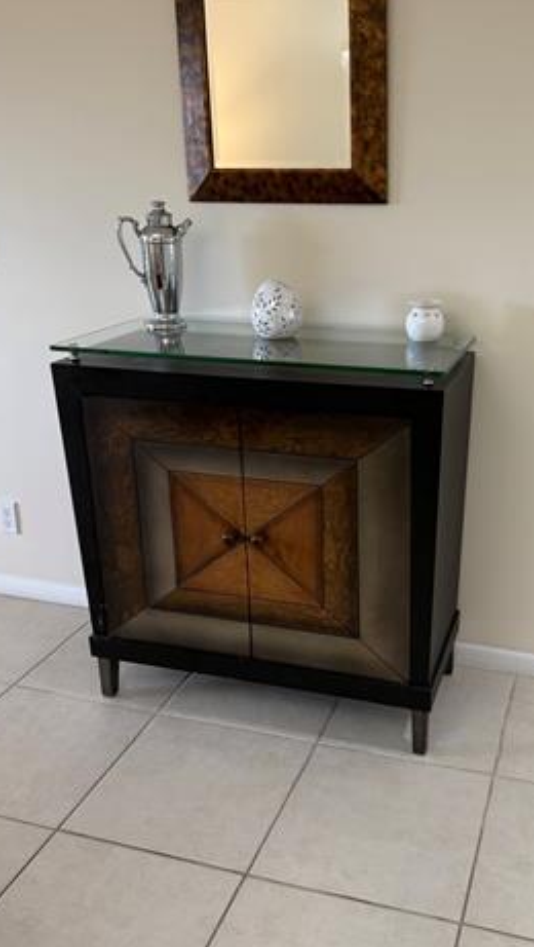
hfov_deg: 34.3
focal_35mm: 34
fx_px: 854
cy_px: 415
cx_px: 370
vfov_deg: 57.8
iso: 125
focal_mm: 6.76
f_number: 1.78
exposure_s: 1/60
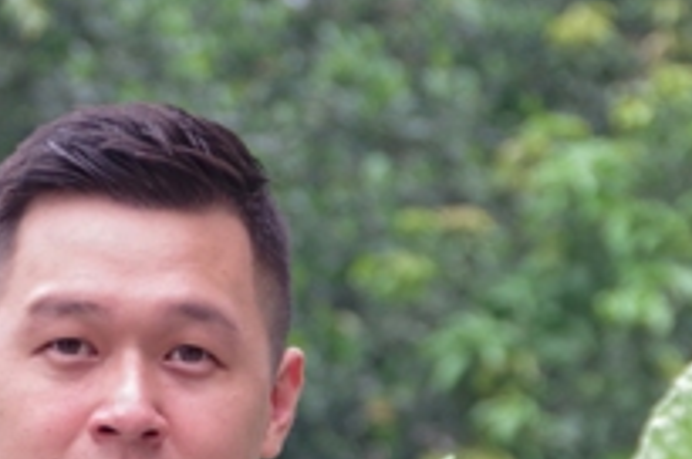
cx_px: 95
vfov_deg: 2.7
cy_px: 535
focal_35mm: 516
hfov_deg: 4.0
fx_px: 9903
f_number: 5.6
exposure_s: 1/125
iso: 200
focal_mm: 88
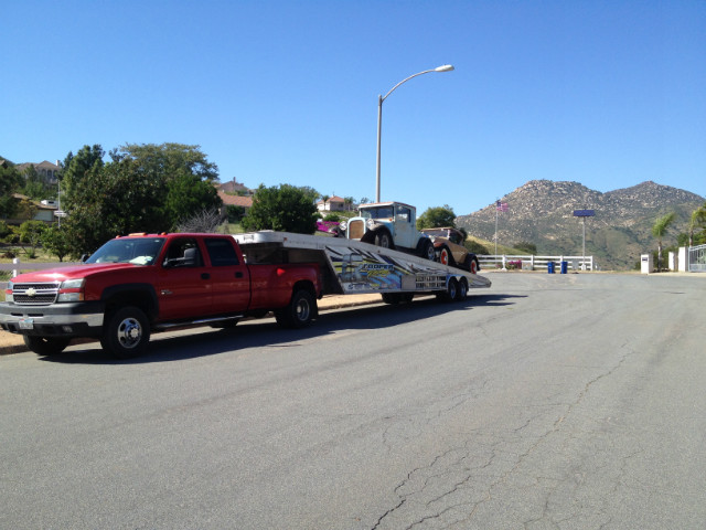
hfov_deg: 52.6
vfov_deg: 40.7
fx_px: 714
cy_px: 265
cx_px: 353
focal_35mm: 35
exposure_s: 1/1416
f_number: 2.4
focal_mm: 4.28
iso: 50
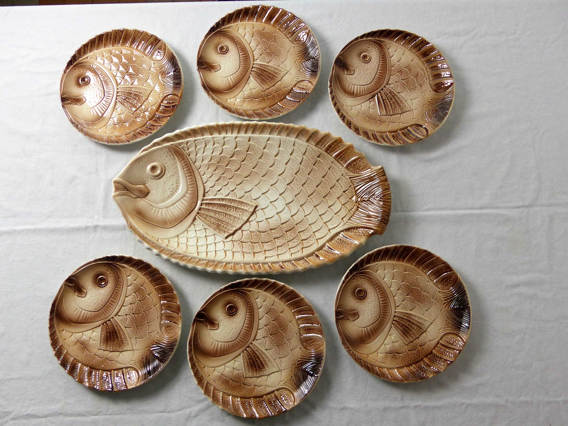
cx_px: 284
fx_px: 525
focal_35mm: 32
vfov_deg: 44.2
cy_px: 213
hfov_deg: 56.8
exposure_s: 1/60
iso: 200
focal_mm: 5.7
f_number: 2.8
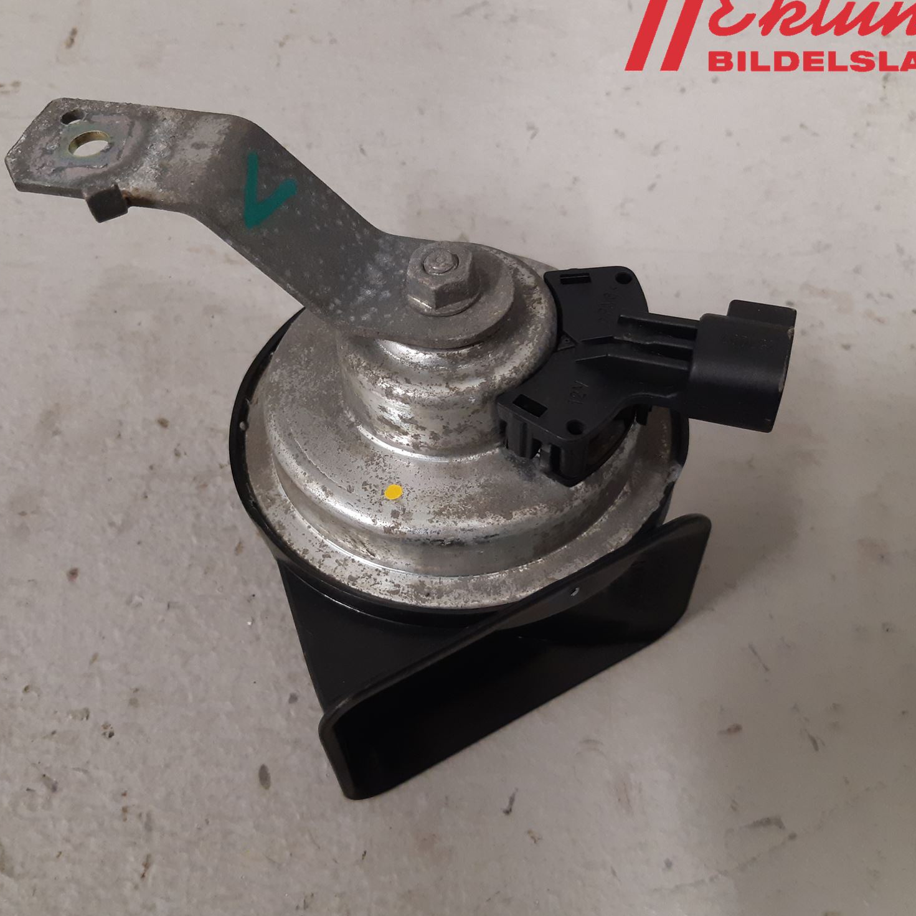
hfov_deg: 50.8
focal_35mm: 32
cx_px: 369
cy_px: 444
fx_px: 958
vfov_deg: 51.1
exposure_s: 1/50
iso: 200
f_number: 1.7
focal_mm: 3.93
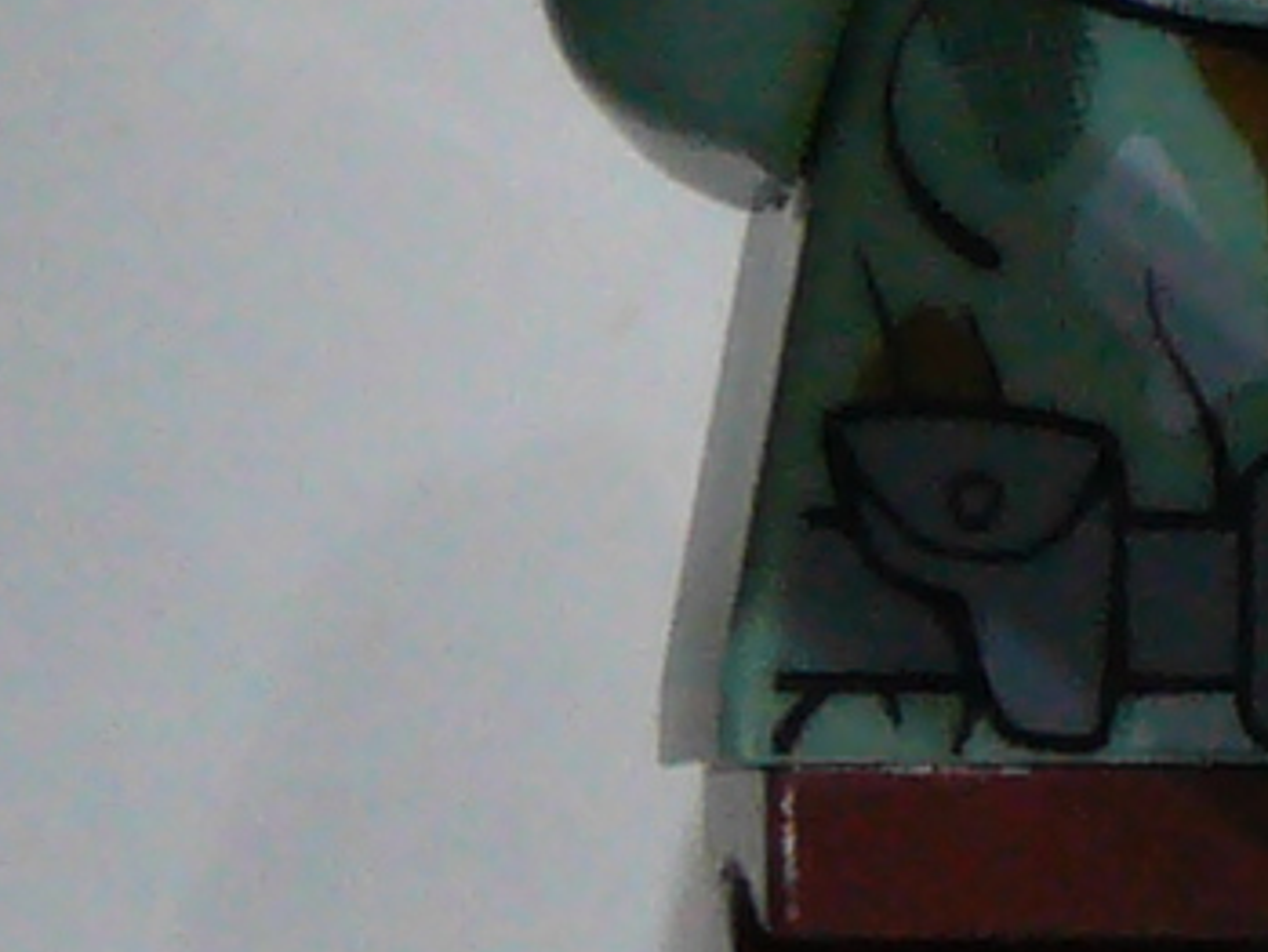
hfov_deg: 4.1
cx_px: 3034
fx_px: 17479
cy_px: 494
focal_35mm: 477
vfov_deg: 3.1
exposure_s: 1/20
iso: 200
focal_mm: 9.7
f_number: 3.6
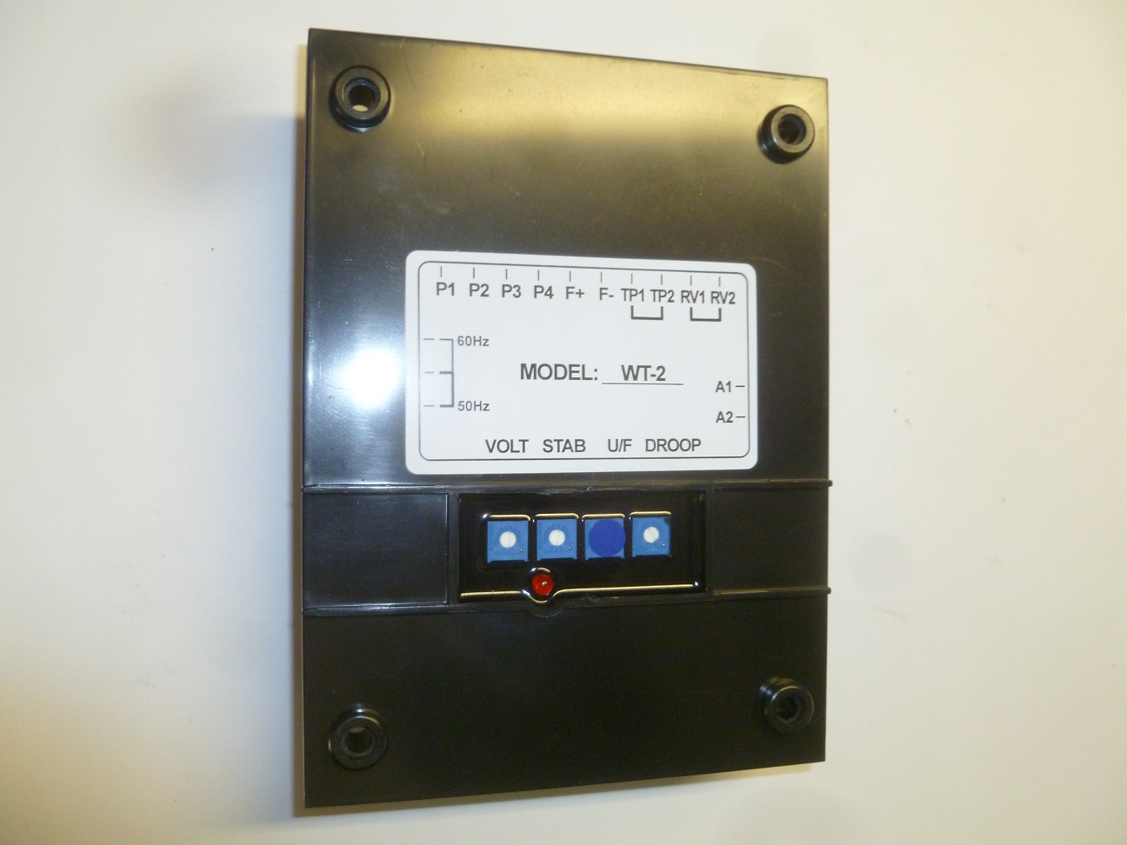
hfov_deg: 63.4
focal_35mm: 28
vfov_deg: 49.7
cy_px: 422
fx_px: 912
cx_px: 564
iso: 250
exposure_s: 1/30
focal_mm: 5
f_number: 3.3
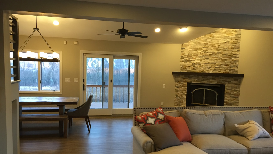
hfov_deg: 61.0
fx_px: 232
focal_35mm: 32
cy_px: 93
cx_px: 137
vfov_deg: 36.5
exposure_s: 1/30
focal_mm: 4.15
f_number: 2.2
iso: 125
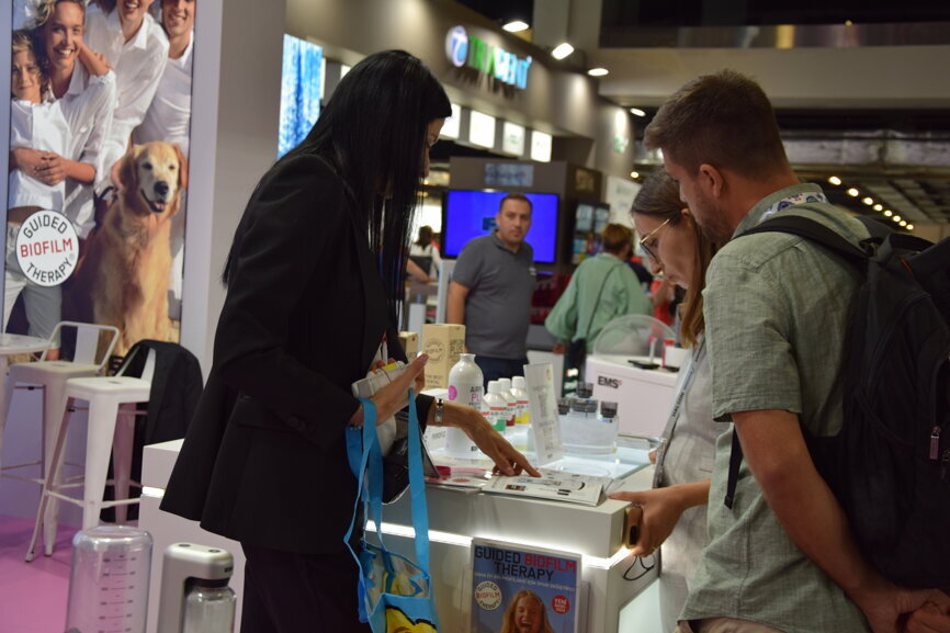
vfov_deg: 26.5
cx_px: 475
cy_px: 316
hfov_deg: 38.9
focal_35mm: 51
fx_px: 1345
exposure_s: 1/100
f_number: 5
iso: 400
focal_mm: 34
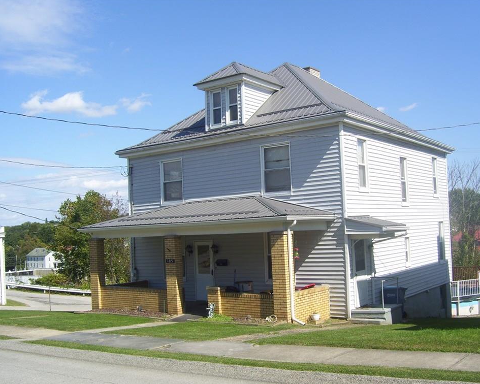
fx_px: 540
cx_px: 241
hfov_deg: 47.9
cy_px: 193
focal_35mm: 38
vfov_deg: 39.2
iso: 80
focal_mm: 6
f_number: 4.8
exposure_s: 1/500
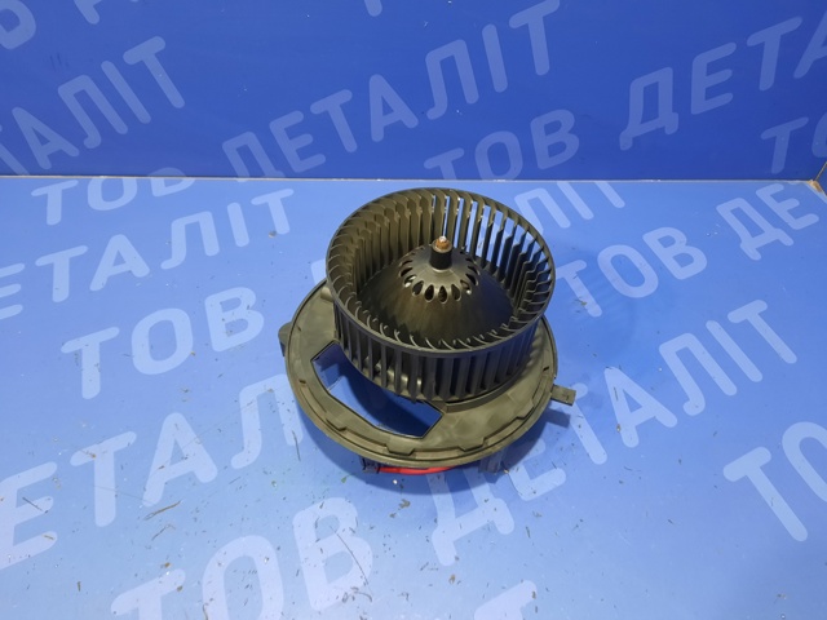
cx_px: 414
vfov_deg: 54.9
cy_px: 310
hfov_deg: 69.4
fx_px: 597
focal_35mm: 25
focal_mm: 4.6
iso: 320
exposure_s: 1/25
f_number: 2
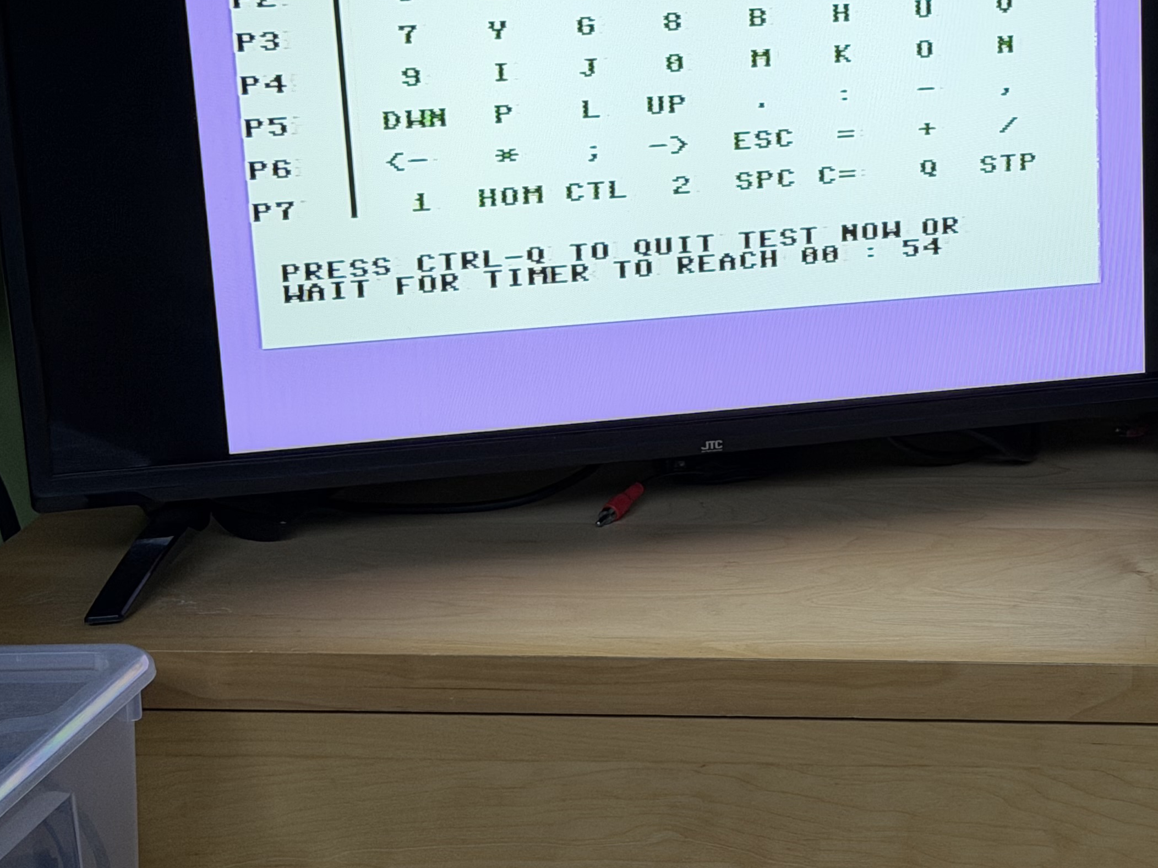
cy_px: 366
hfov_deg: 20.7
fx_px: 3078
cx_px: 1101
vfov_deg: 16.1
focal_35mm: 92
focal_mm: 6.76
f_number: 1.78
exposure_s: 1/67
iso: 100
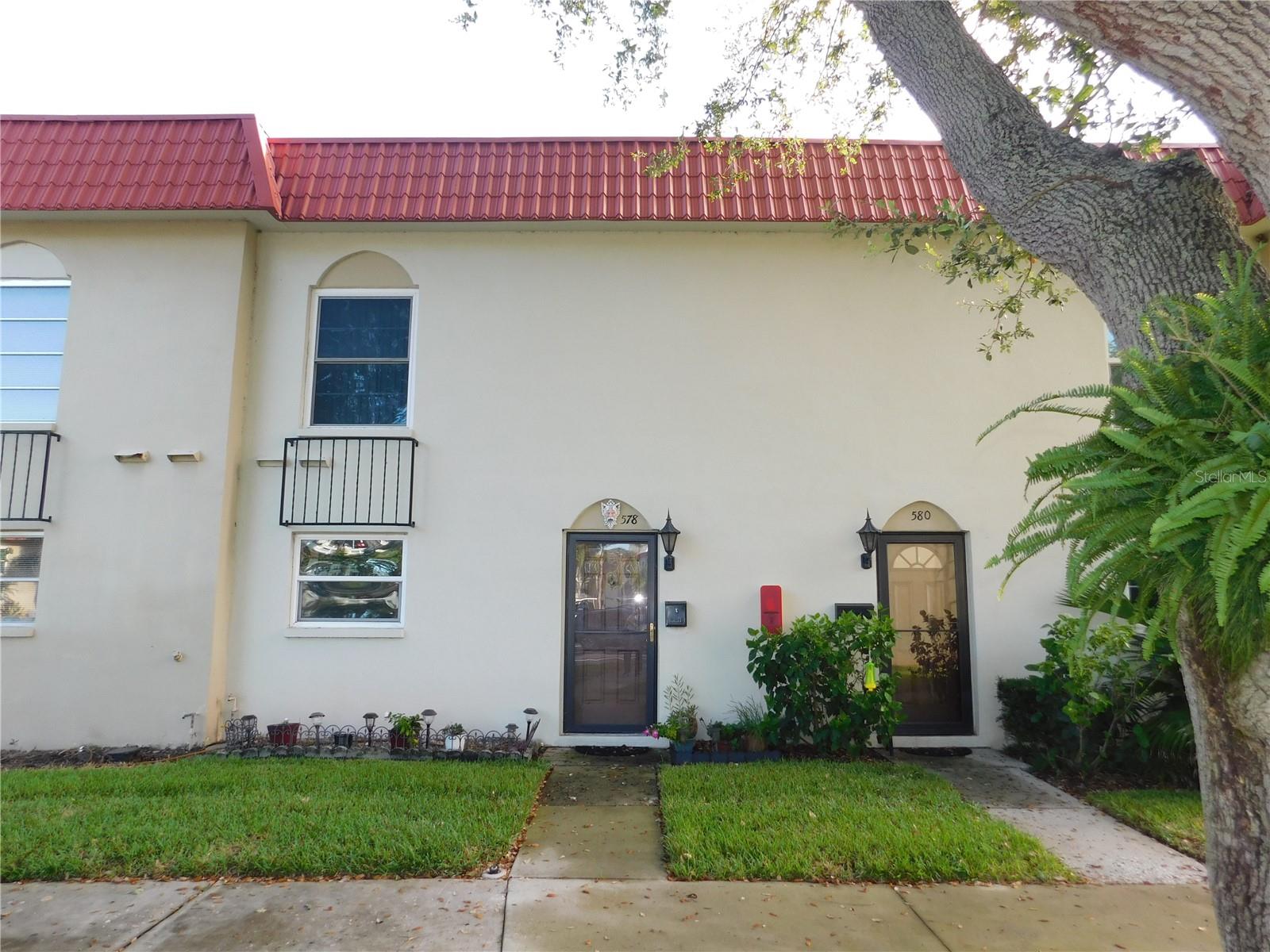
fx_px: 844
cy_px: 476
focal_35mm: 23
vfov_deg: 58.9
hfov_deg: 73.9
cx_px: 635
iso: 125
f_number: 3
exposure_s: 1/160
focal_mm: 4
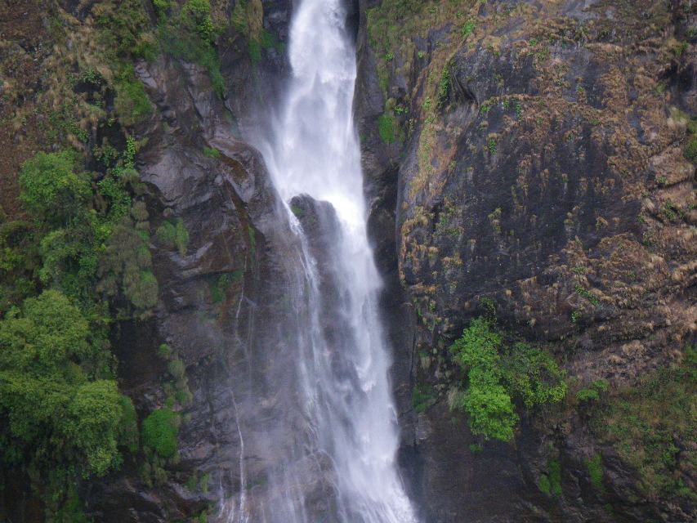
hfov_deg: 20.9
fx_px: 1893
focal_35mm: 94
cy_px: 262
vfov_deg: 15.7
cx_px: 348
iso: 320
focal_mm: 16.7
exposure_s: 1/125
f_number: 5
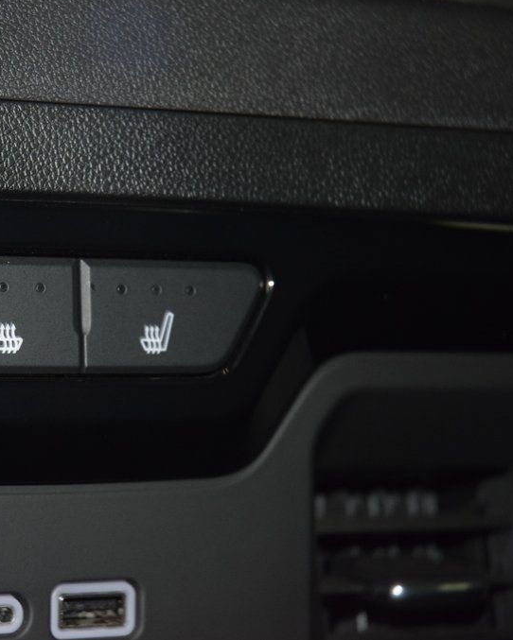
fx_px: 2827
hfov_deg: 10.3
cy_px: 319
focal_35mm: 149
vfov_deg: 12.9
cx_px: 70
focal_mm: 70
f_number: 4.5
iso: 1400
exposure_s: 1/25
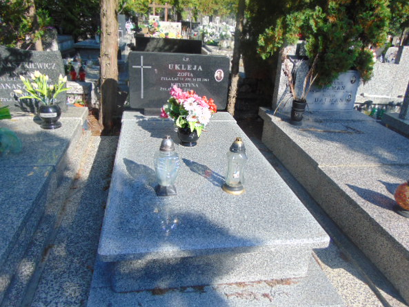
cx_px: 210
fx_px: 319
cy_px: 142
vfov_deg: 51.3
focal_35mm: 27
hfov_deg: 65.3
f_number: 3
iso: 80
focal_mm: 4.5
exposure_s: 1/640
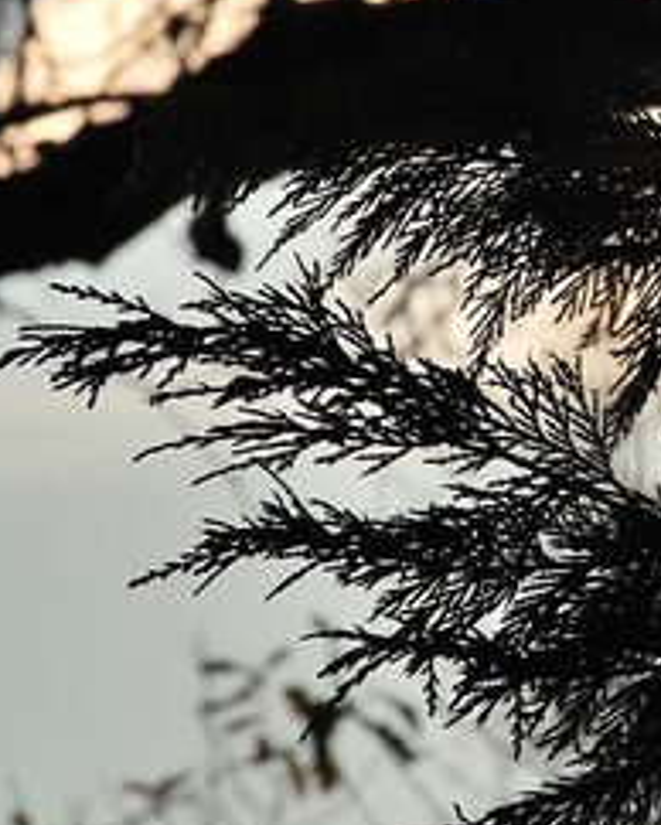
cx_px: 588
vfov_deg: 4.0
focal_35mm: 489
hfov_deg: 3.2
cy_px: 126
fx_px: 11943
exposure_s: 1/250
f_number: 20
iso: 100
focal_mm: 140
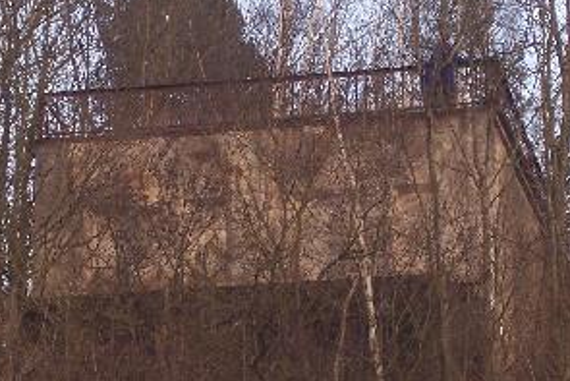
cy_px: 209
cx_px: 218
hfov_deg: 10.1
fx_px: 3216
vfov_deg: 6.8
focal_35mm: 203
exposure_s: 1/90
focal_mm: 16.8
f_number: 4.6
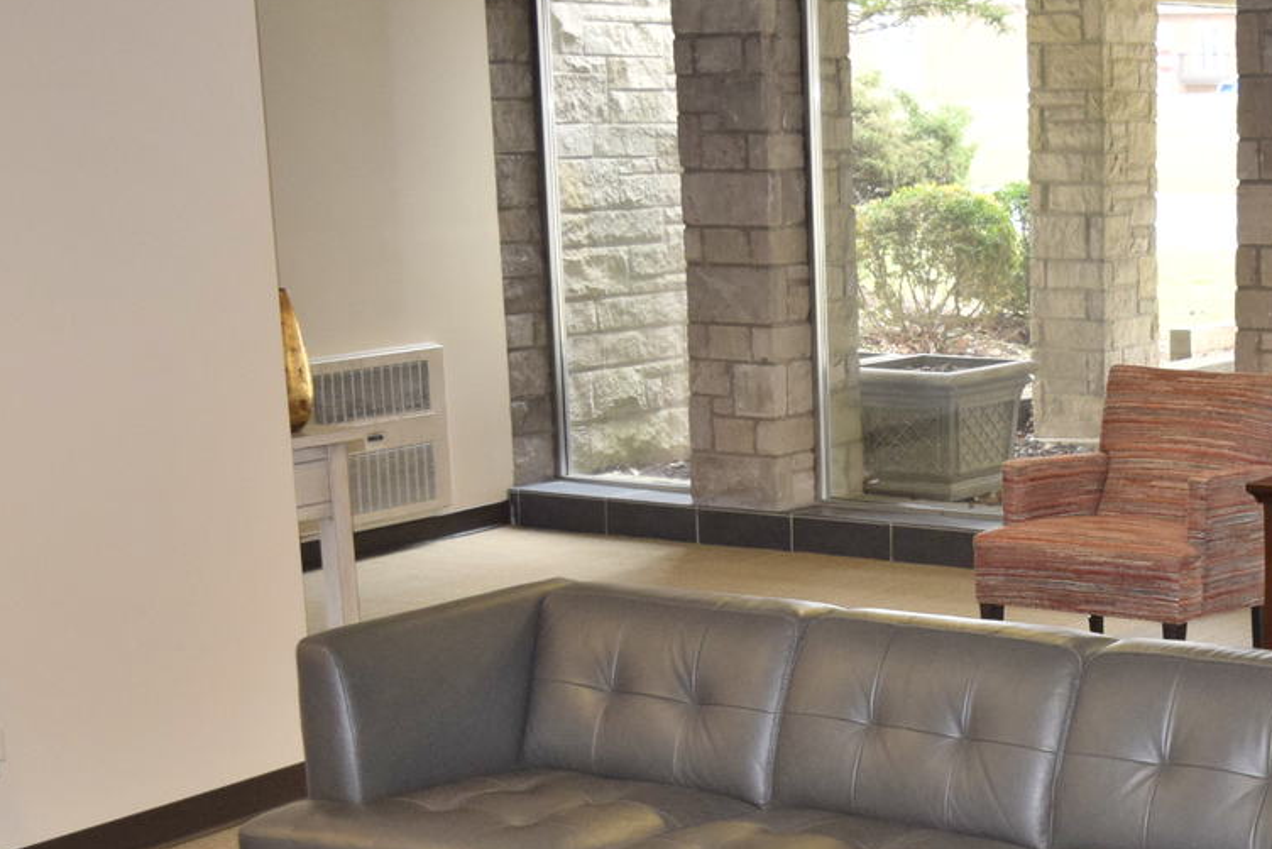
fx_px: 2509
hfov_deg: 27.5
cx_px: 1122
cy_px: 712
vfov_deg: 19.0
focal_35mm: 71
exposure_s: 1/80
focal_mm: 22
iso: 800
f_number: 4.5
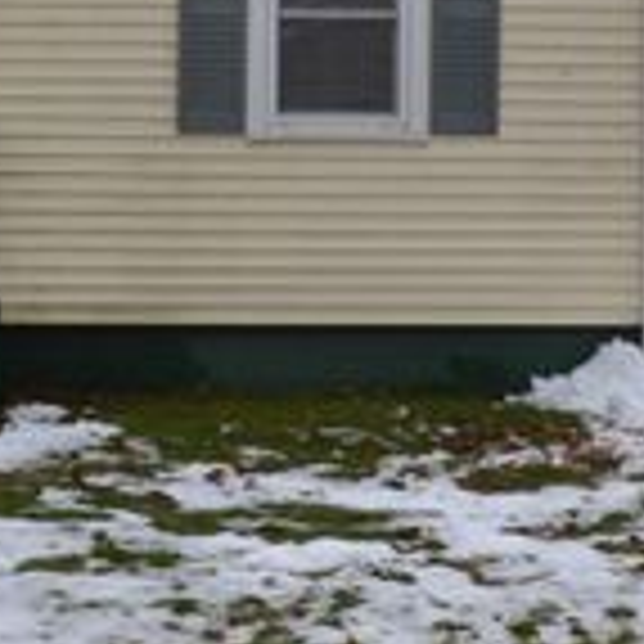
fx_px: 2063
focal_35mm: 98
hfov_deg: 17.3
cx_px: -27
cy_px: 106
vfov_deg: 17.6
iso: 100
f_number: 7.1
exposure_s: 1/200
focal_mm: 22
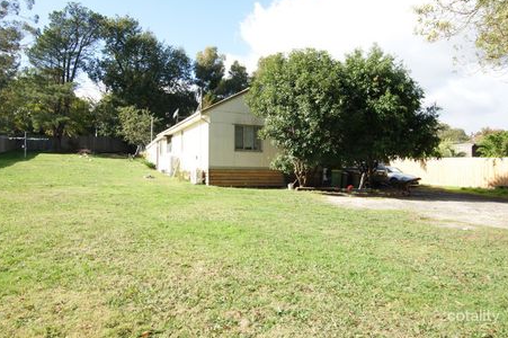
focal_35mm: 25
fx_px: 353
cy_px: 163
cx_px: 253
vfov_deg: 51.2
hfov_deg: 71.5
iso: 400
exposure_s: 1/125
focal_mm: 16
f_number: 11
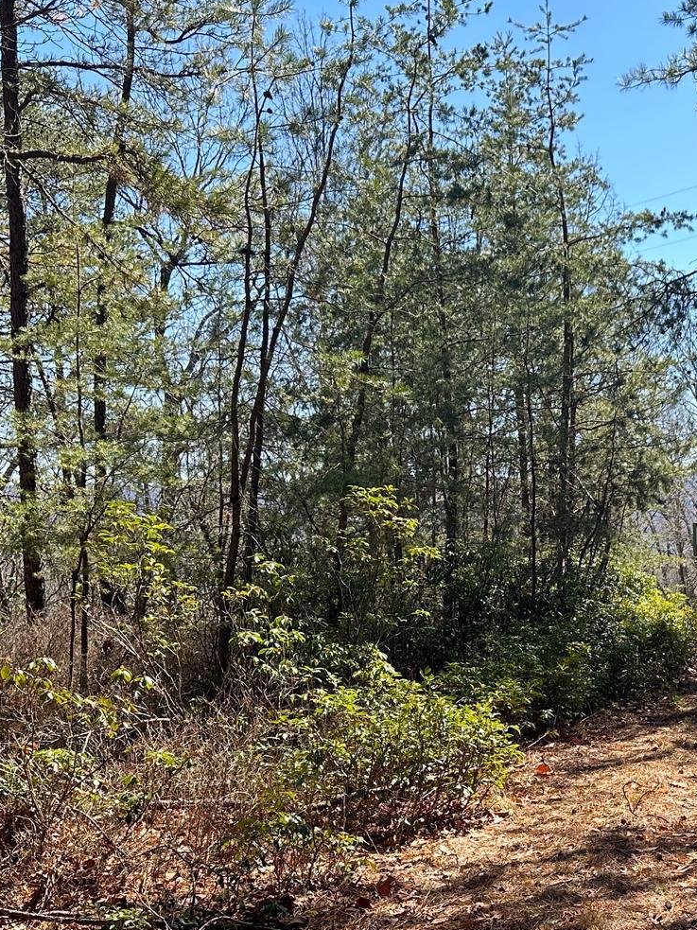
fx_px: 1343
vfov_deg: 37.7
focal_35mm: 50
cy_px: 633
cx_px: 662
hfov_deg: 27.7
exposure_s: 1/1062
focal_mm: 6.86
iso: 80
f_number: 1.78
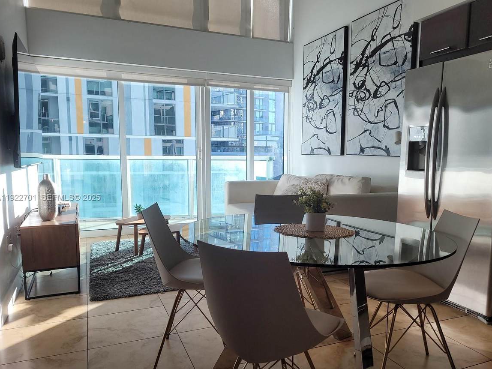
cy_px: 198
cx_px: 268
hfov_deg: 61.6
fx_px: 412
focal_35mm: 29
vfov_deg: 48.2
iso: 40
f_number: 1.8
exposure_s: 1/317
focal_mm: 5.4
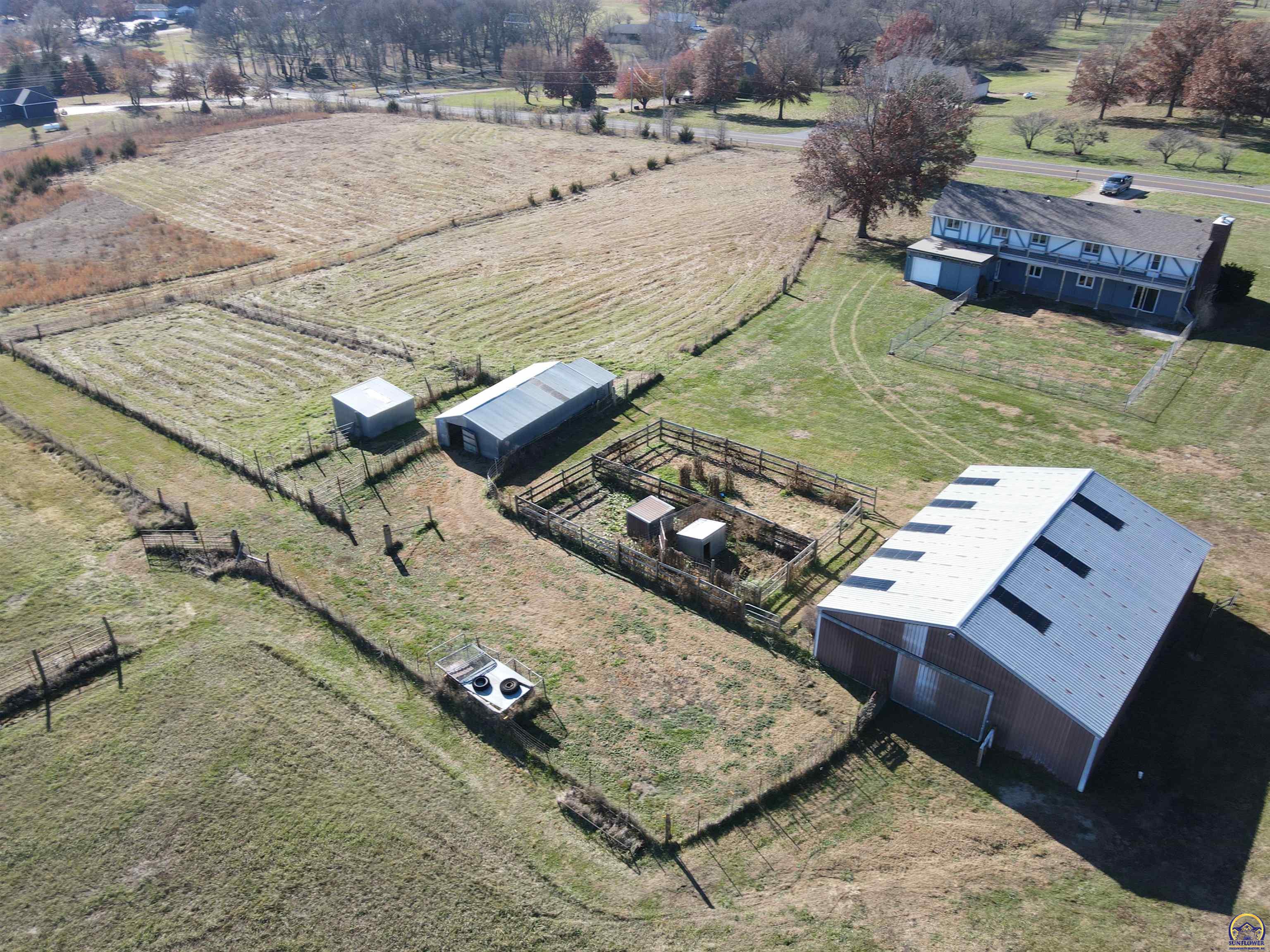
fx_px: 881
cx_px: 635
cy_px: 476
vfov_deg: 56.8
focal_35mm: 24
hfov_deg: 71.6
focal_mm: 4.5
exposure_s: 1/250
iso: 100
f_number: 2.8
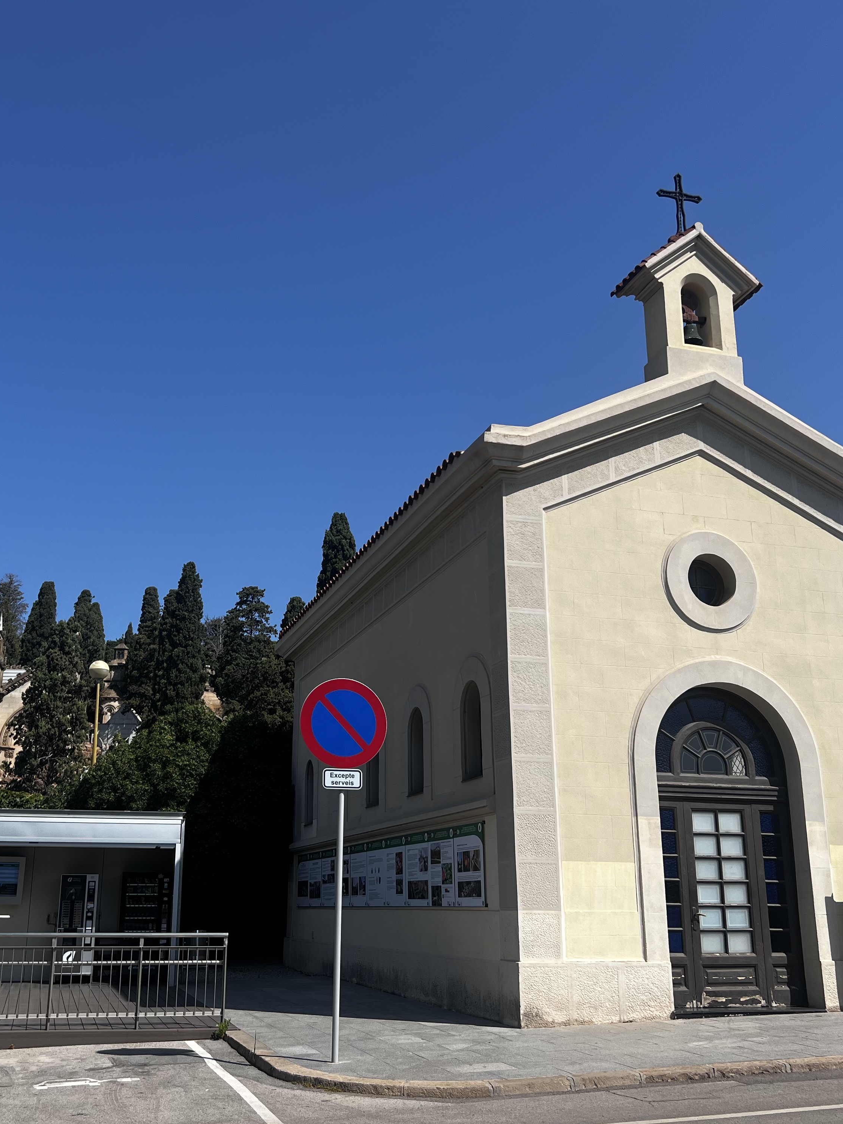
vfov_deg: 52.6
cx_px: 351
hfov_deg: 40.6
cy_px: 567
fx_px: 1137
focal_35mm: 35
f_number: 1.5
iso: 50
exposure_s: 1/5319
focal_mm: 5.7
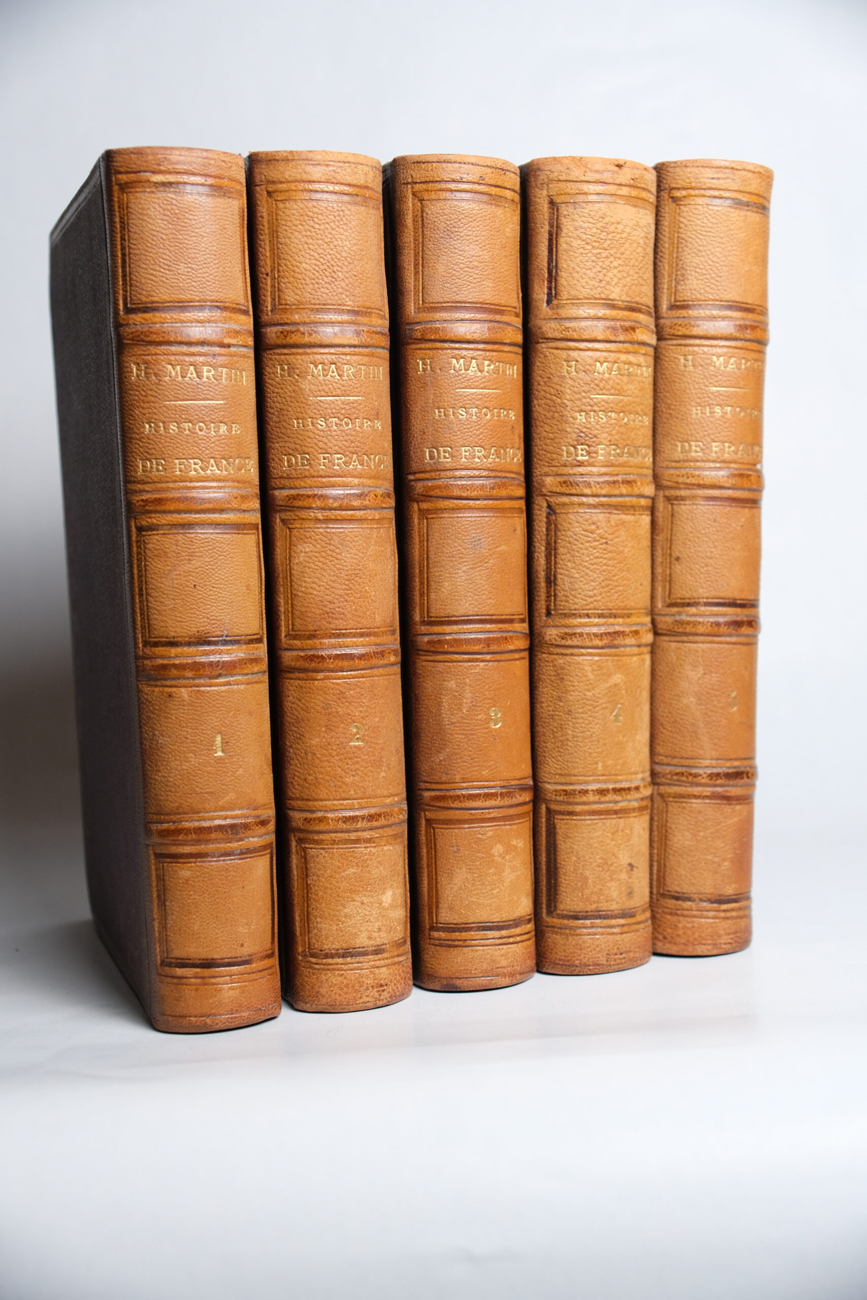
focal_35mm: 45
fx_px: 1625
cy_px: 650
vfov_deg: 43.6
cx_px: 434
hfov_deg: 29.9
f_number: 4
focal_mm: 29.8
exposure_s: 1/100
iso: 640
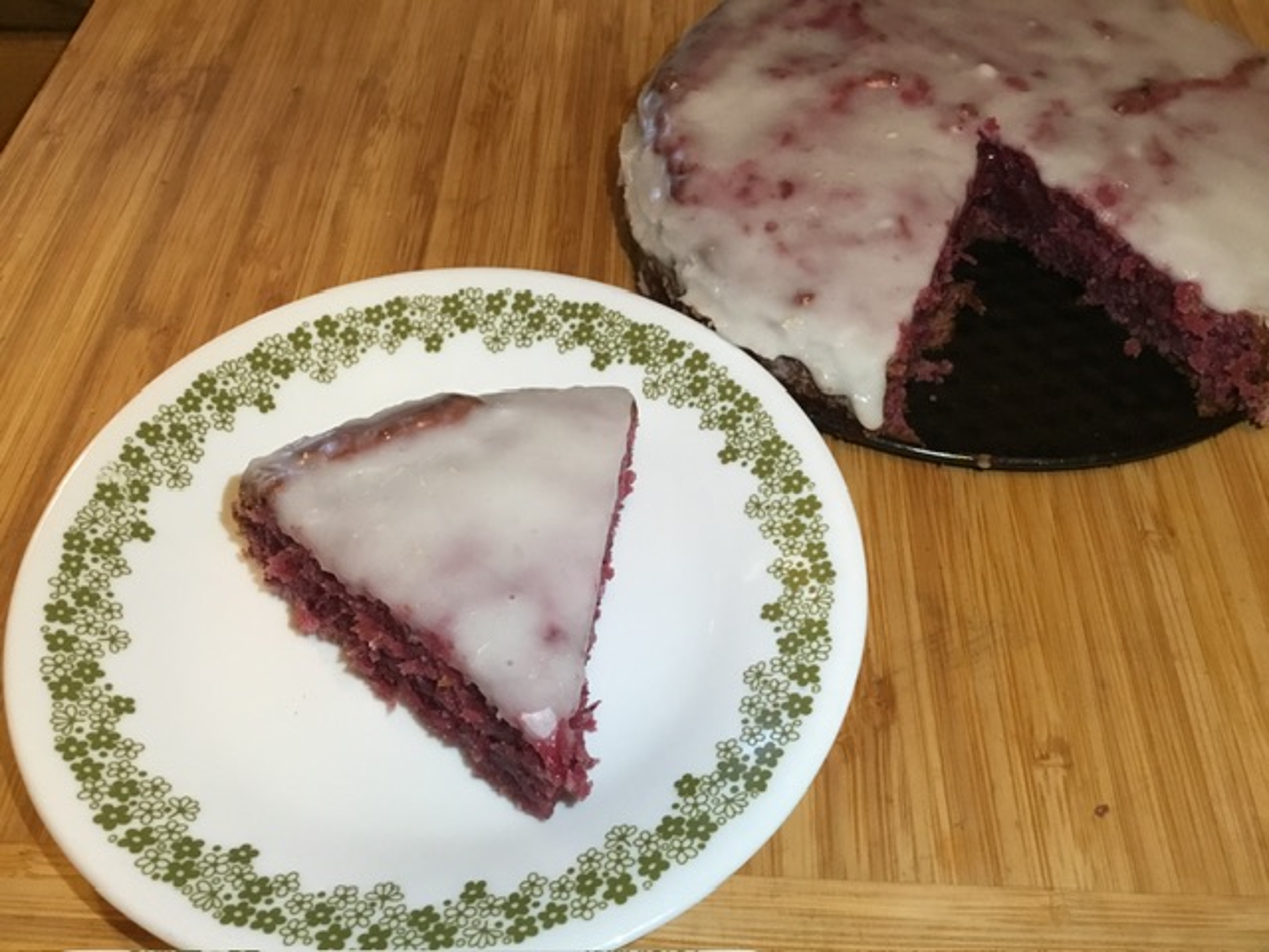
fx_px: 1136
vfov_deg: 45.4
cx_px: 634
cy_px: 476
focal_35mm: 31
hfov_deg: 58.4
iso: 160
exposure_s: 1/30
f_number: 2.4
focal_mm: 3.3
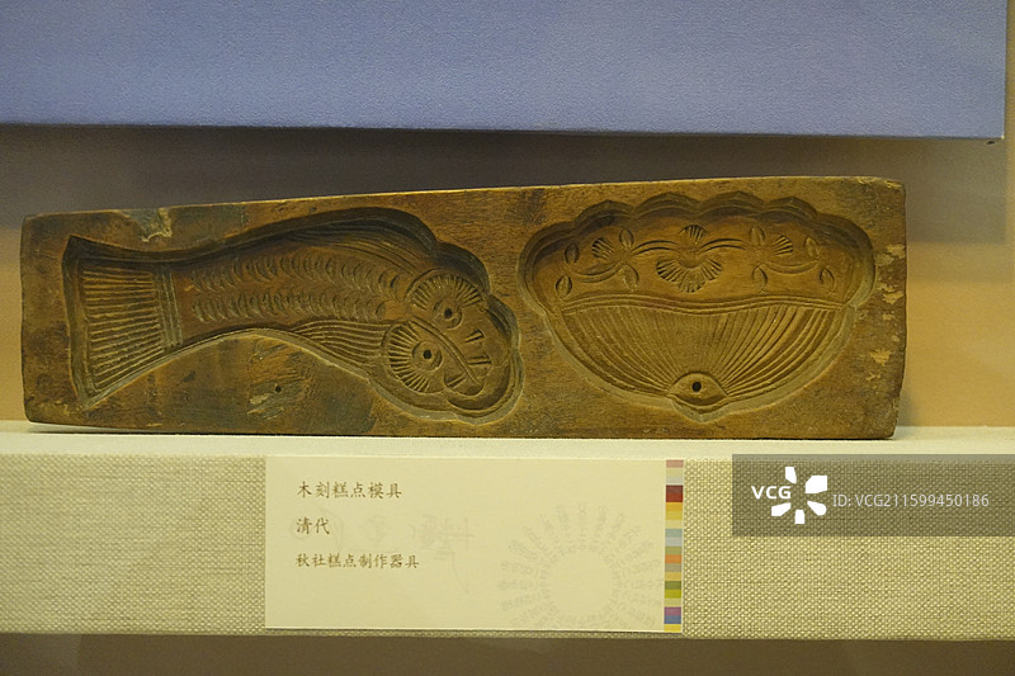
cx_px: 508
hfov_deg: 15.5
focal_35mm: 132
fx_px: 3721
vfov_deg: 10.4
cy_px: 338
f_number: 4.5
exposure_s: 1/50
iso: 2000
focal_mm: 47.86
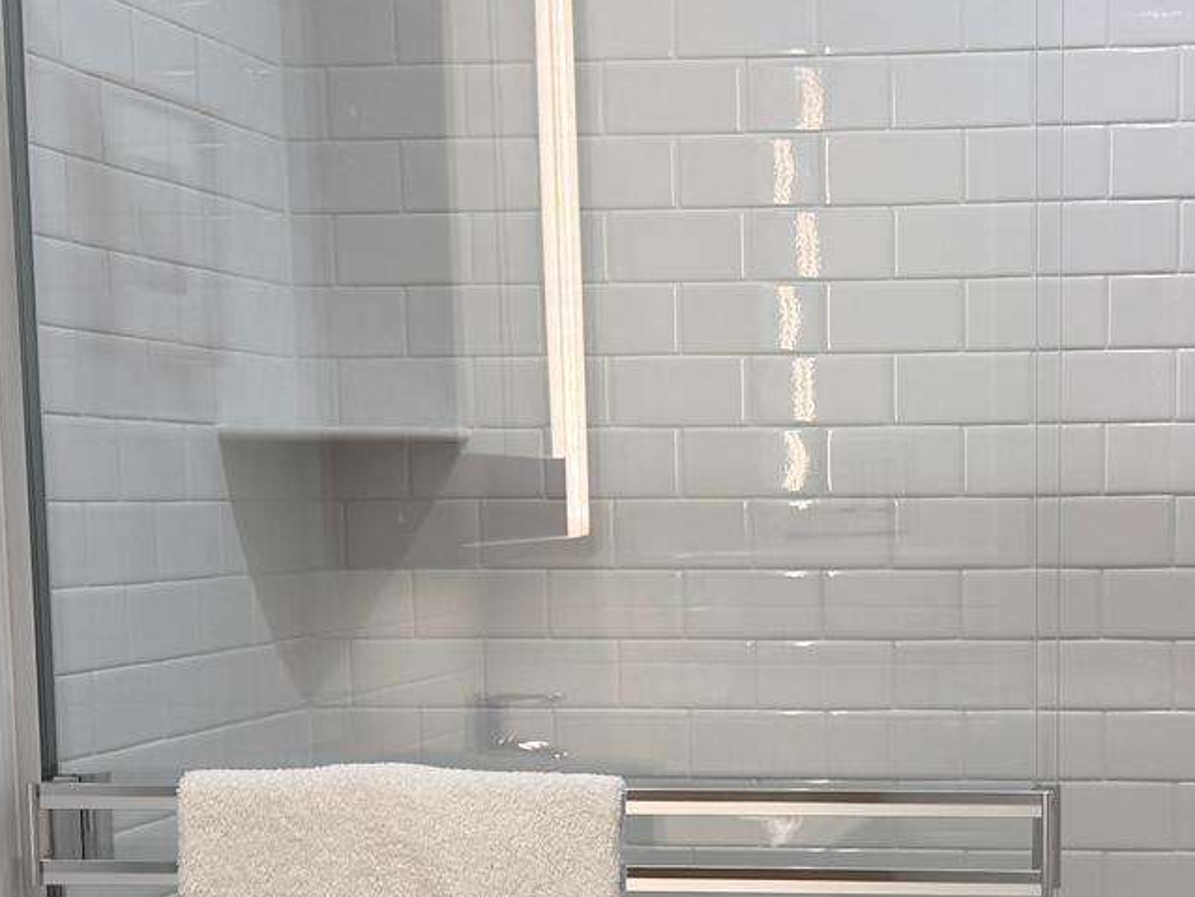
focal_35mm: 77
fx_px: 2659
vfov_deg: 18.8
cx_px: 908
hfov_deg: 25.0
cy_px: 835
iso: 50
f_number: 1.78
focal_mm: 6.76
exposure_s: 1/127
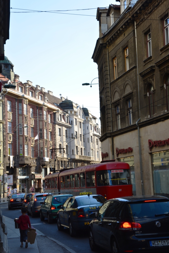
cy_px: 125
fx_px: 429
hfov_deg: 22.3
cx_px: 83
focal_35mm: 61
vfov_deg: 32.9
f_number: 11
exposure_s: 1/80
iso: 250
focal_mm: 40
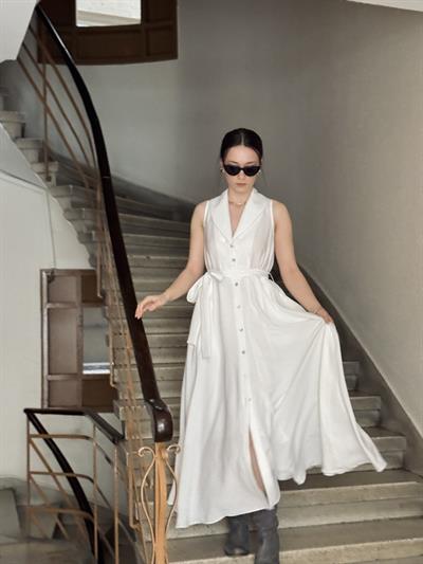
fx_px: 782
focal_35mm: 48
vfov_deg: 39.6
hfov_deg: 30.3
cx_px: 212
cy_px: 282
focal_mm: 6.76
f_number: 1.78
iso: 250
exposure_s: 1/33
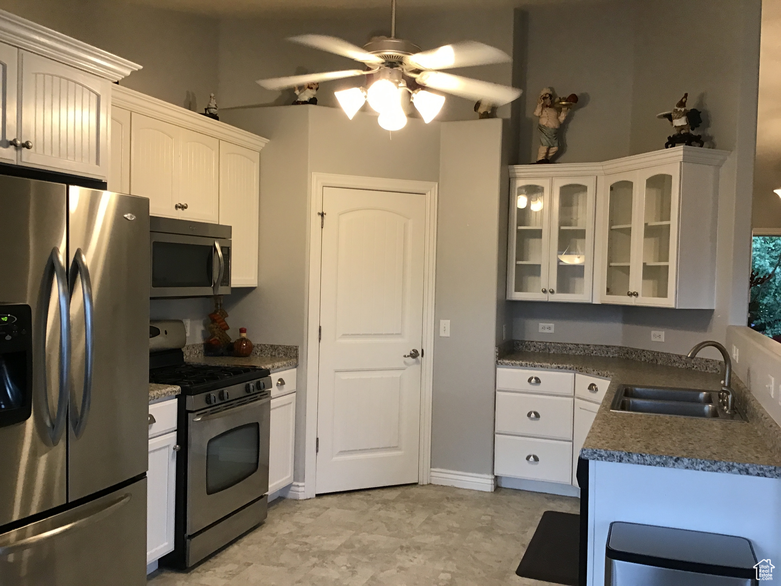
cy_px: 293
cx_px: 390
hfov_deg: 58.4
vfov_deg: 45.4
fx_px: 699
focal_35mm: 31
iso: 80
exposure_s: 1/30
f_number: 2.4
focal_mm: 3.3
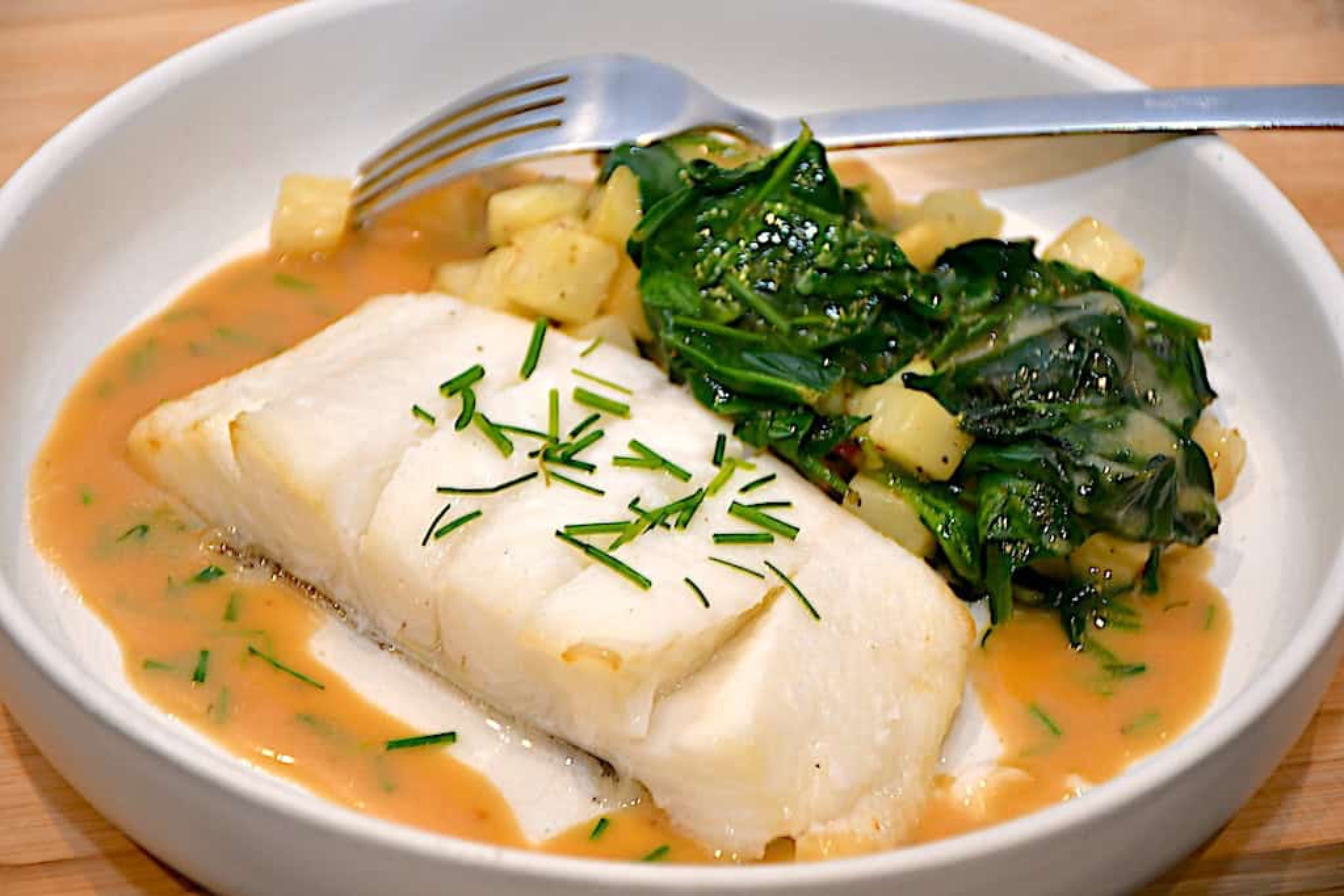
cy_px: 448
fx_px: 4480
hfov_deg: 17.1
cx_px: 672
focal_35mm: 120
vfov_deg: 11.4
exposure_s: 1/60
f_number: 5.3
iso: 500
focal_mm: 80
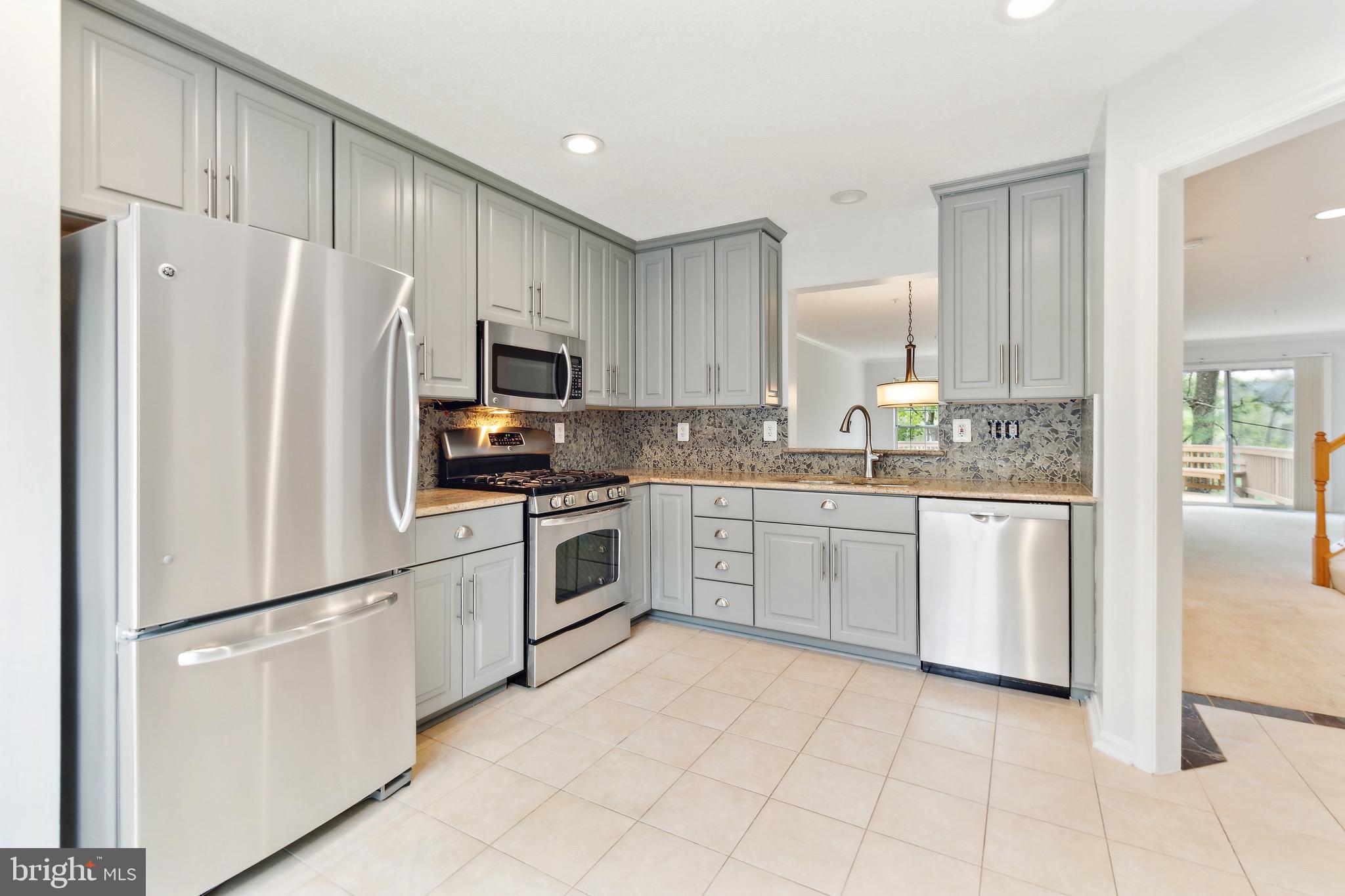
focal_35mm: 15
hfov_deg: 100.4
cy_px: 448
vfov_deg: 77.3
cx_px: 672
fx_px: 560
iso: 200
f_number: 8
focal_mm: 10
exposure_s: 1/1.67
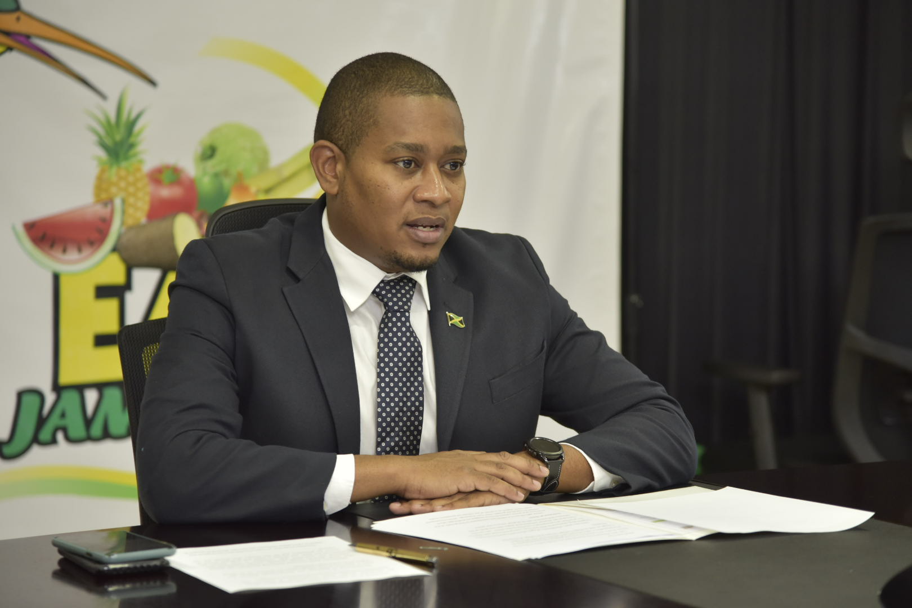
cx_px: 456
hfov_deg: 17.1
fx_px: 3040
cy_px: 304
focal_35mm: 120
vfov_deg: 11.4
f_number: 4
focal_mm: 120
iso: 1600
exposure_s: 1/80
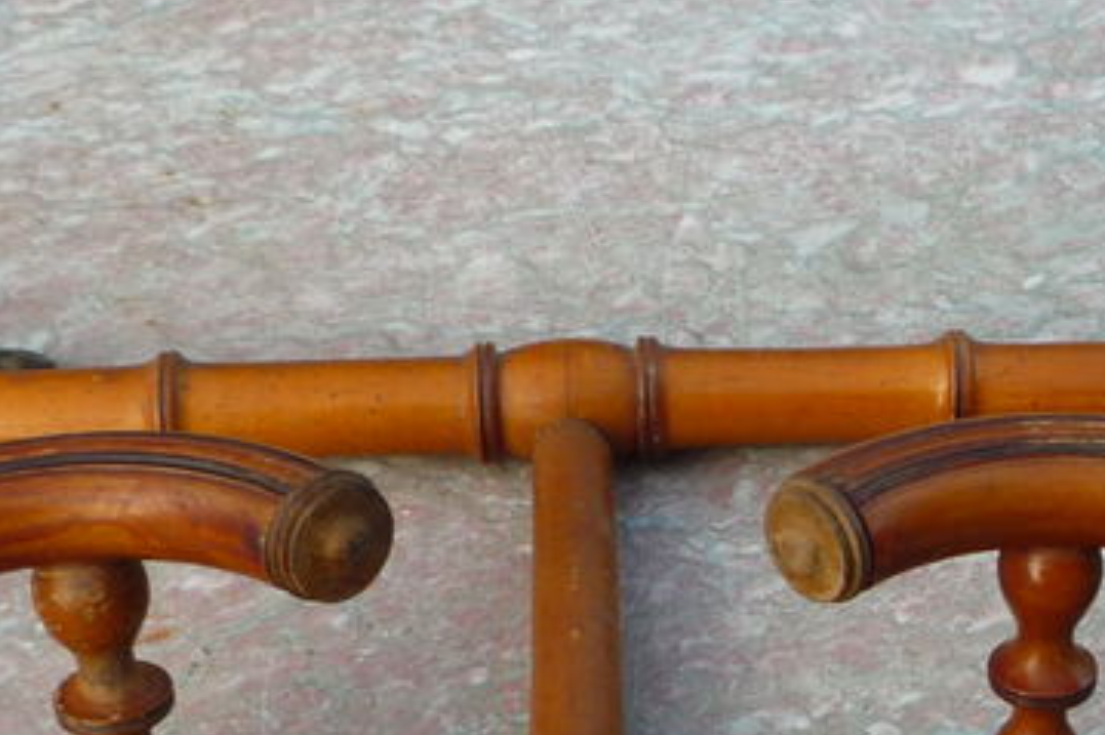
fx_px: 2669
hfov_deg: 22.8
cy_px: 858
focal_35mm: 87
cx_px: 991
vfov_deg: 15.2
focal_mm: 5.2
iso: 100
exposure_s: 1/100
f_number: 3.3
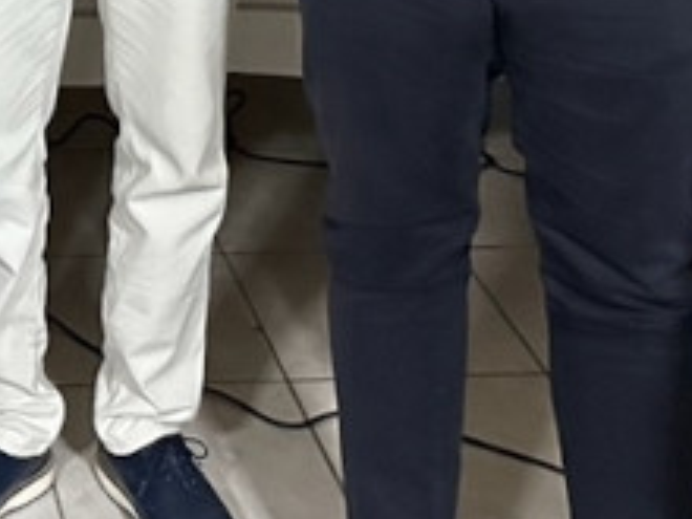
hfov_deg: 17.0
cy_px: -528
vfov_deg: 12.0
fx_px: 2179
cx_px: -214
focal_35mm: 109
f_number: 1.78
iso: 1000
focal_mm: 6.86
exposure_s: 1/33
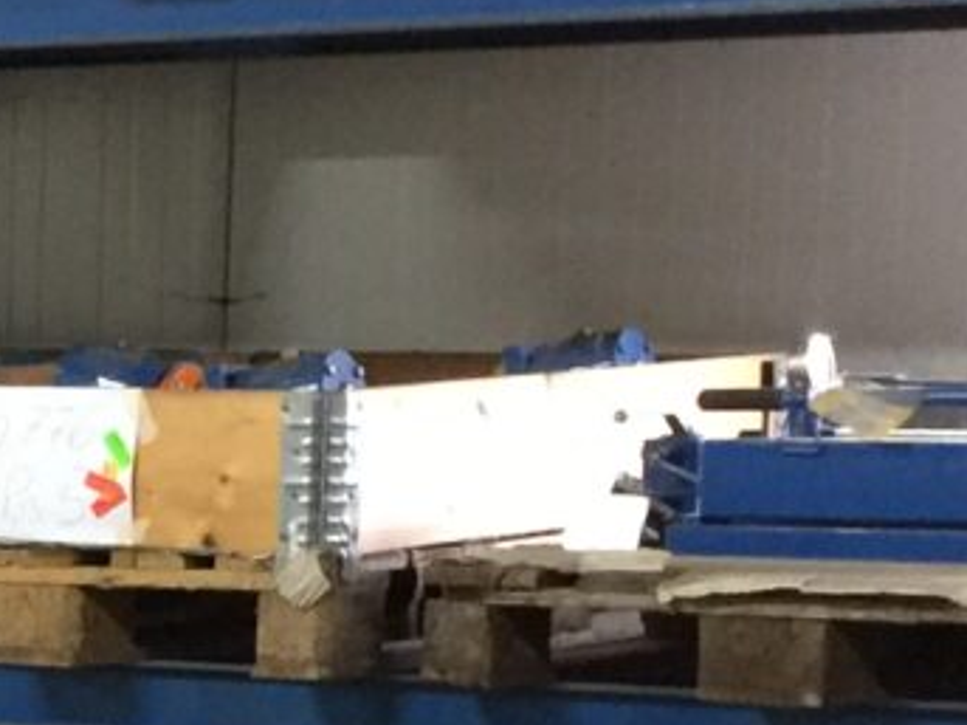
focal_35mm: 173
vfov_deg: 8.4
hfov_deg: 10.2
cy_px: 1024
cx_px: -1190
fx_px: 4831
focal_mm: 4.15
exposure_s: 1/8
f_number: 2.2
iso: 125
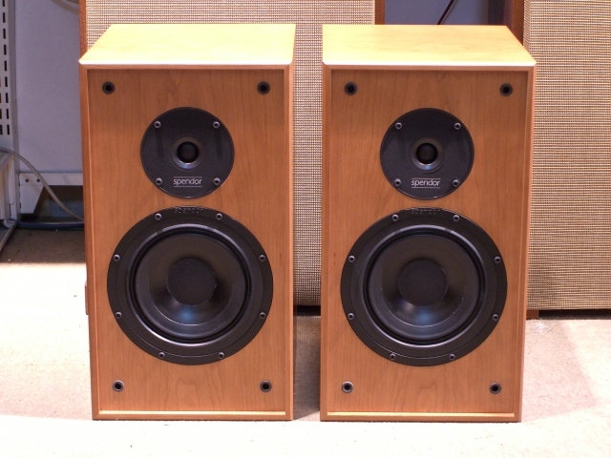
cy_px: 229
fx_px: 1677
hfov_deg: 20.7
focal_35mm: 95
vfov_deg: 15.6
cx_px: 306
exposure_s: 1/5
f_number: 4.8
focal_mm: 19.7
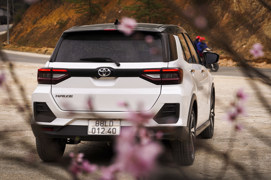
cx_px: 136
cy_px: 90
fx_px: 730
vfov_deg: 14.1
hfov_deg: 21.0
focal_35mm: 97
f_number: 5.6
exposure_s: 1/200
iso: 250
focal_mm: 97
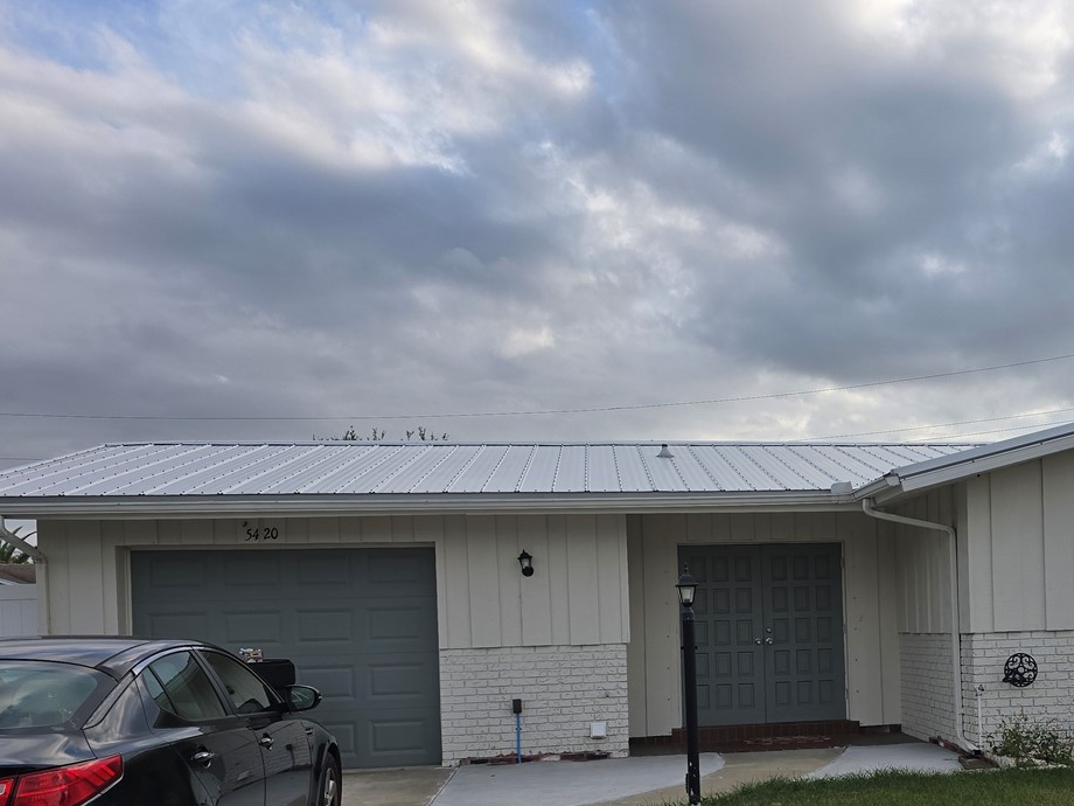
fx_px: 1241
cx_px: 832
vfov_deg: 34.9
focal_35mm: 40
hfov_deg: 44.9
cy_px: 635
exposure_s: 1/709
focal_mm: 6.3
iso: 12
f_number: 1.7
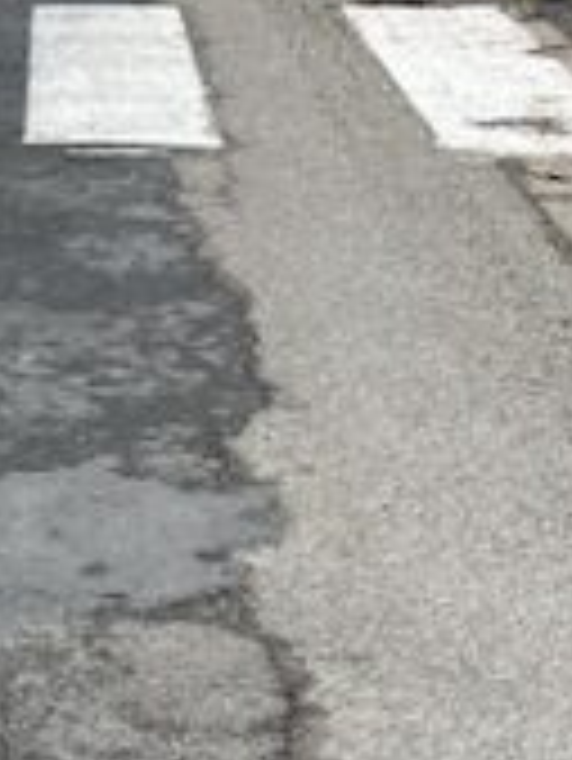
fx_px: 2597
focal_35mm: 118
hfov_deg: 11.2
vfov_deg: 16.3
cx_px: -626
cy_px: 805
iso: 50
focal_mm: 5.1
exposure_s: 1/389
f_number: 1.6
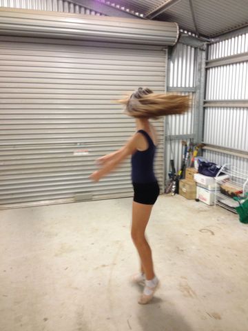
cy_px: 166
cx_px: 124
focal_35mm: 35
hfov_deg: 40.7
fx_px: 334
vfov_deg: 52.6
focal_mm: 4.28
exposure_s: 1/20
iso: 200
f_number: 2.4
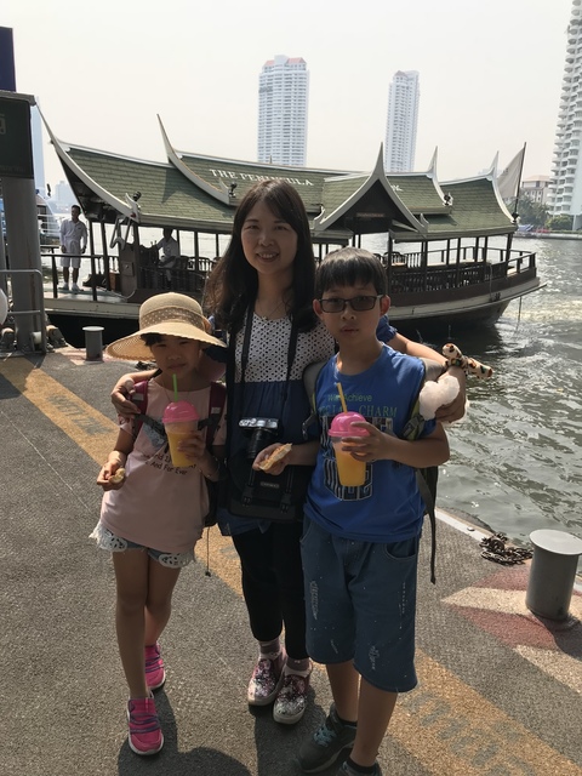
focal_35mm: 28
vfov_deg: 63.4
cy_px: 388
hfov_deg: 49.7
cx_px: 291
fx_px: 628
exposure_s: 1/1244
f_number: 1.8
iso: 20
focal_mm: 3.99
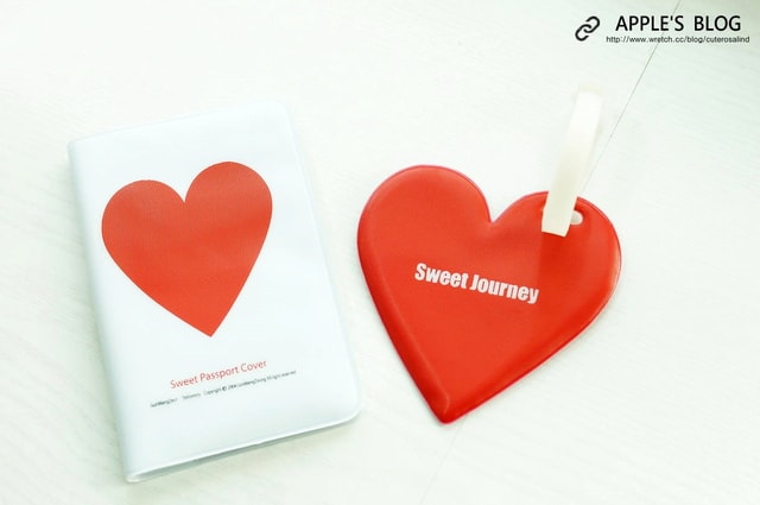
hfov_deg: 37.9
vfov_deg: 25.7
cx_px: 380
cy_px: 252
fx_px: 1107
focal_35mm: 52
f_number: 4.5
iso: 1250
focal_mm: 35
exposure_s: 1/60
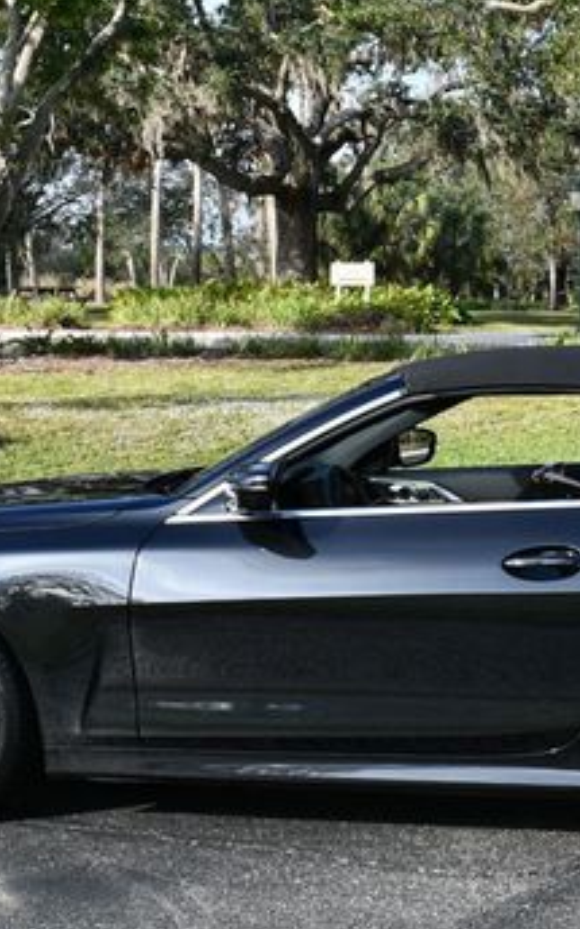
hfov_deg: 14.2
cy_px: 392
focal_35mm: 91
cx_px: 502
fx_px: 2301
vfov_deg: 22.8
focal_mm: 24
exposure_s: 1/200
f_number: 7.1
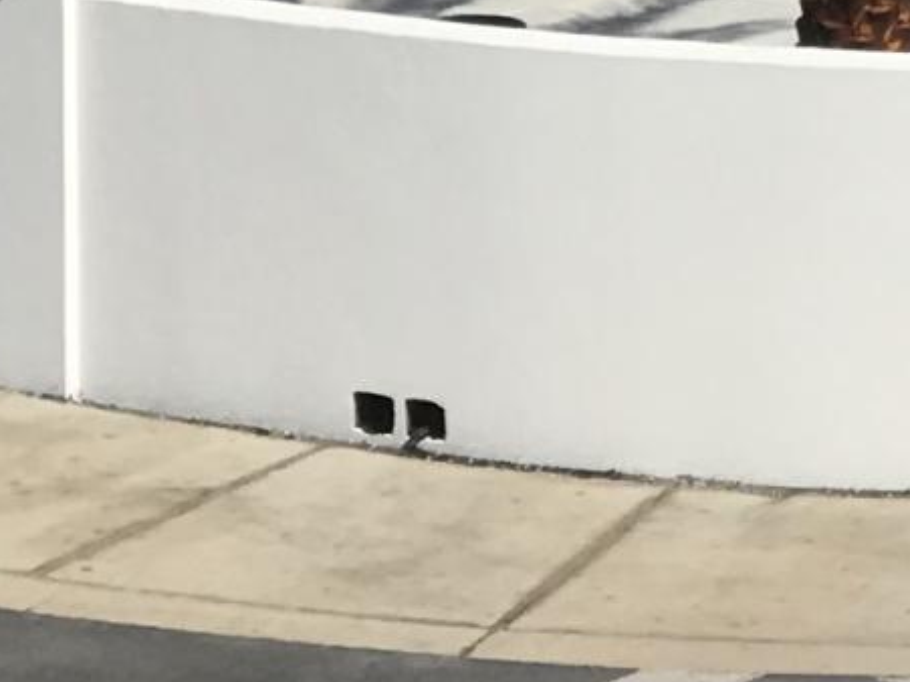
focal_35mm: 379
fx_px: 9961
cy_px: -1098
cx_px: 2197
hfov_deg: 5.1
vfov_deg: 3.8
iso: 20
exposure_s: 1/2283
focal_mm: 6.6
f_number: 2.8
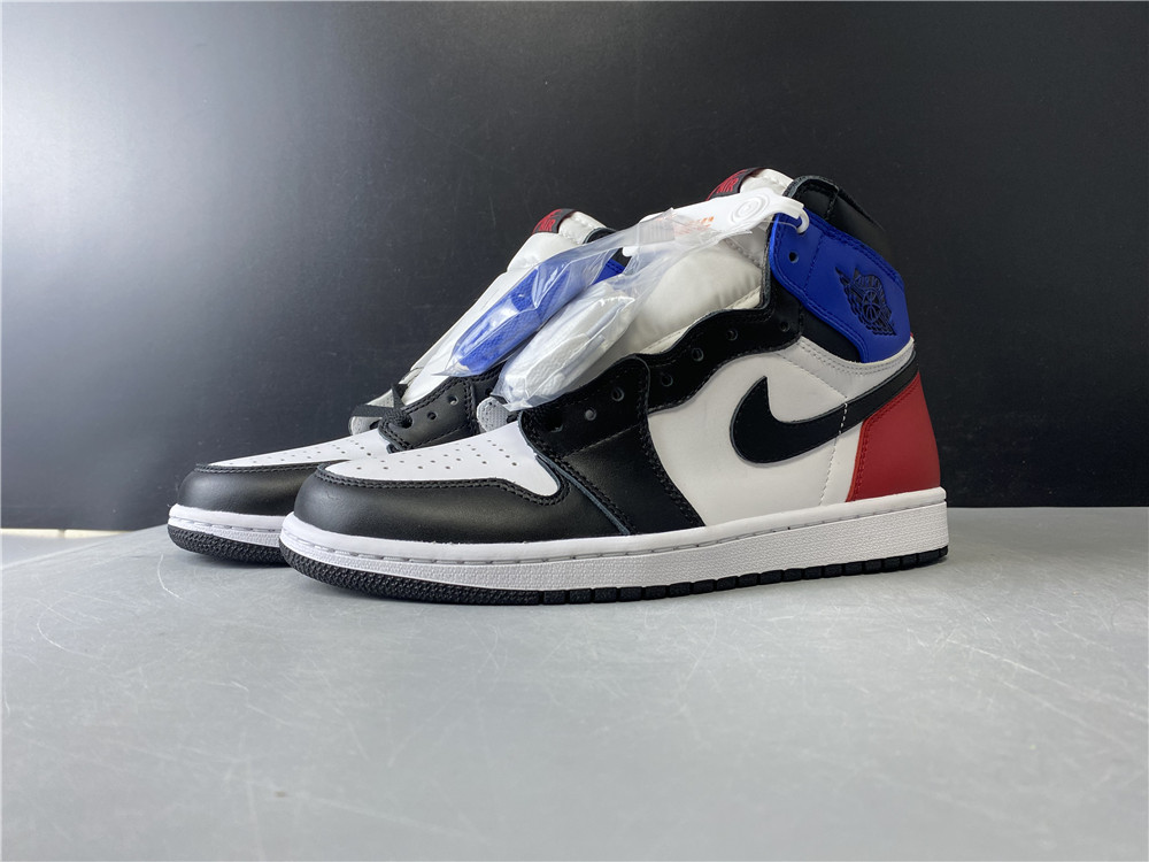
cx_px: 574
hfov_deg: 67.3
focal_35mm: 26
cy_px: 431
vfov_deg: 53.1
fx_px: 863
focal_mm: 4.25
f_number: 1.8
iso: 100
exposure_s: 1/50
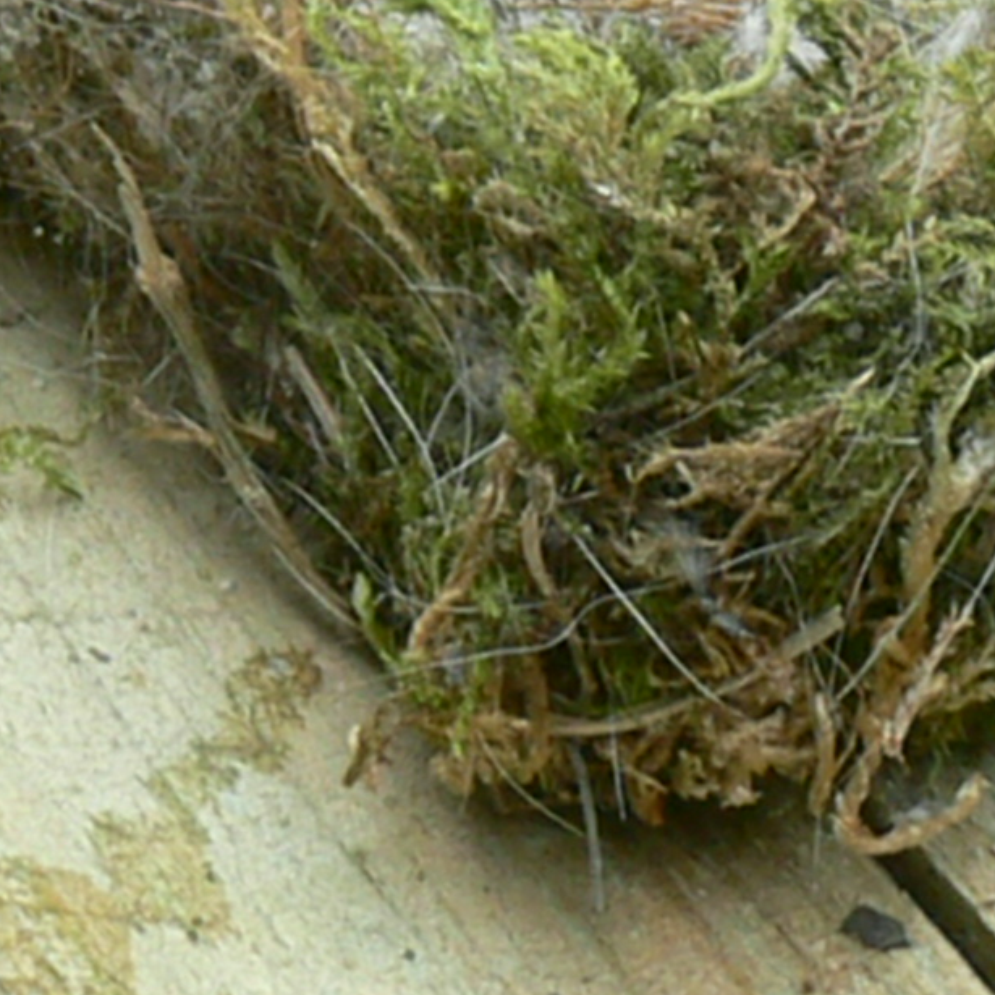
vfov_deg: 16.3
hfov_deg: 16.7
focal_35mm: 103
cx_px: 819
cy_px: -178
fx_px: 3350
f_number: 4
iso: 80
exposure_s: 1/50
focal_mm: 7.4
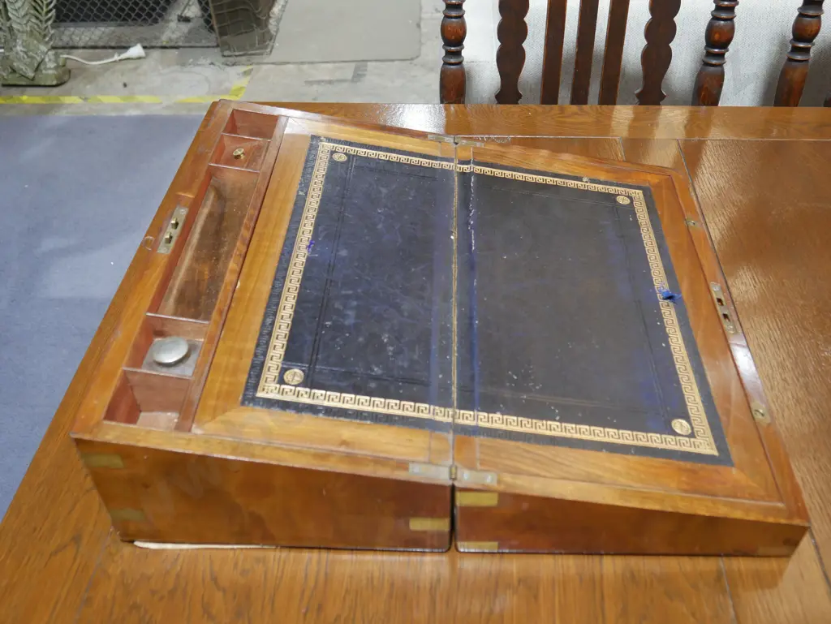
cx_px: 416
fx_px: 817
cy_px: 312
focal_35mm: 34
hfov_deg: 53.9
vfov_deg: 41.8
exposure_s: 1/60
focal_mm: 17
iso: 640
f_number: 4
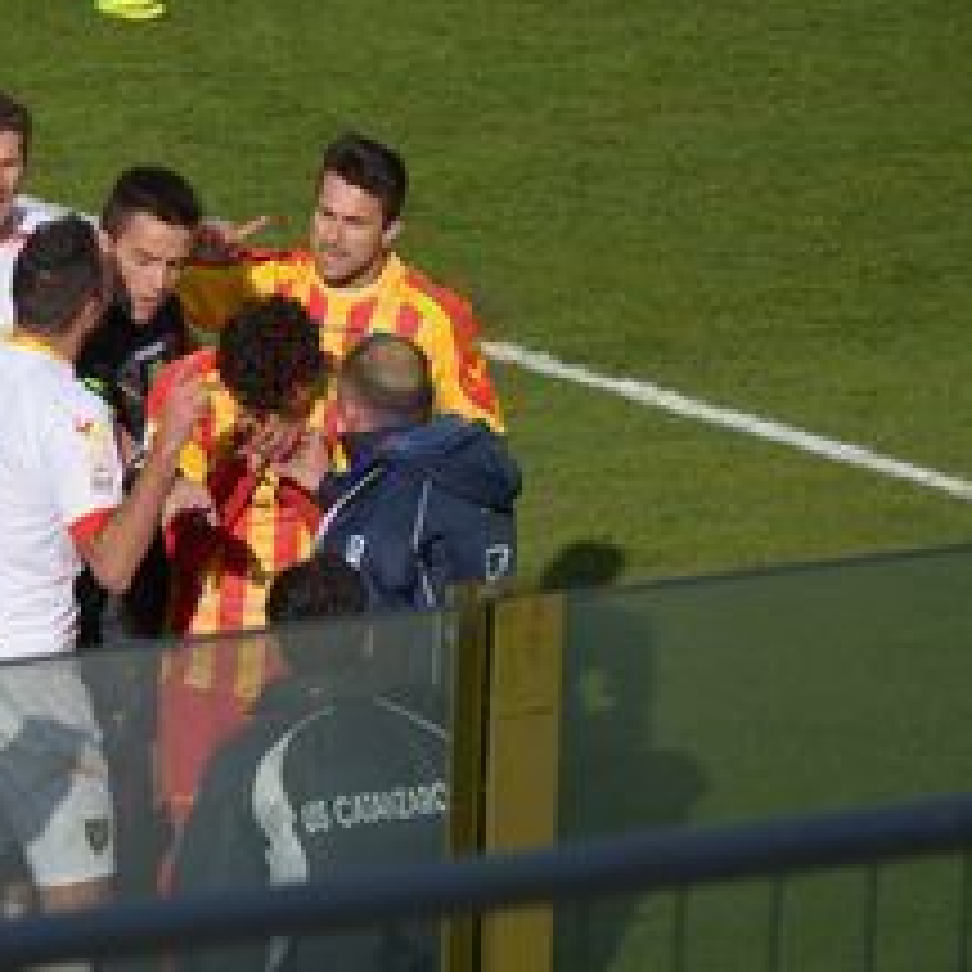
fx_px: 11186
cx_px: -180
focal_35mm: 352
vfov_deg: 5.0
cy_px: 560
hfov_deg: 5.0
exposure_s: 1/800
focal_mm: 105
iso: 100
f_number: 5.6
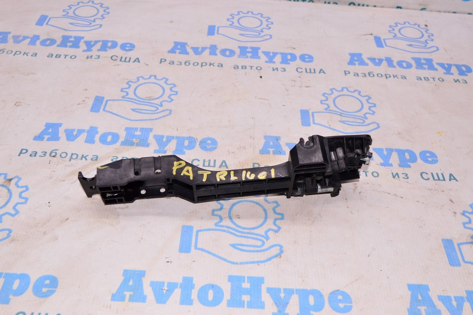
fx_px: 532
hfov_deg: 48.0
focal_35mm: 40
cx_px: 236
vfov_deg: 33.0
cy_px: 158
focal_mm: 27
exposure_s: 1/160
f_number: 8
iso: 1600
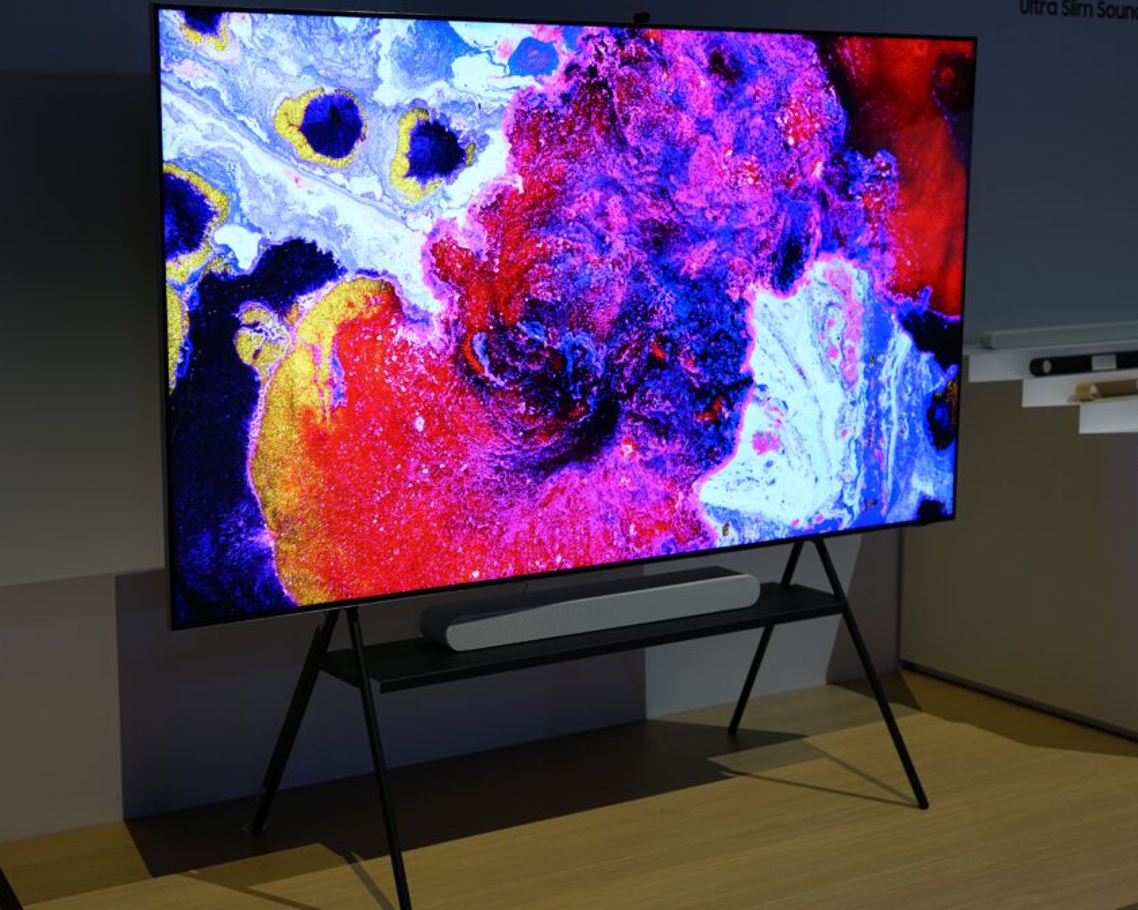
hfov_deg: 33.0
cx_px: 543
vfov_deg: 26.7
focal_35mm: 57
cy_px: 453
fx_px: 1919
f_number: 4
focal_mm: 50
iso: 320
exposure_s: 1/60
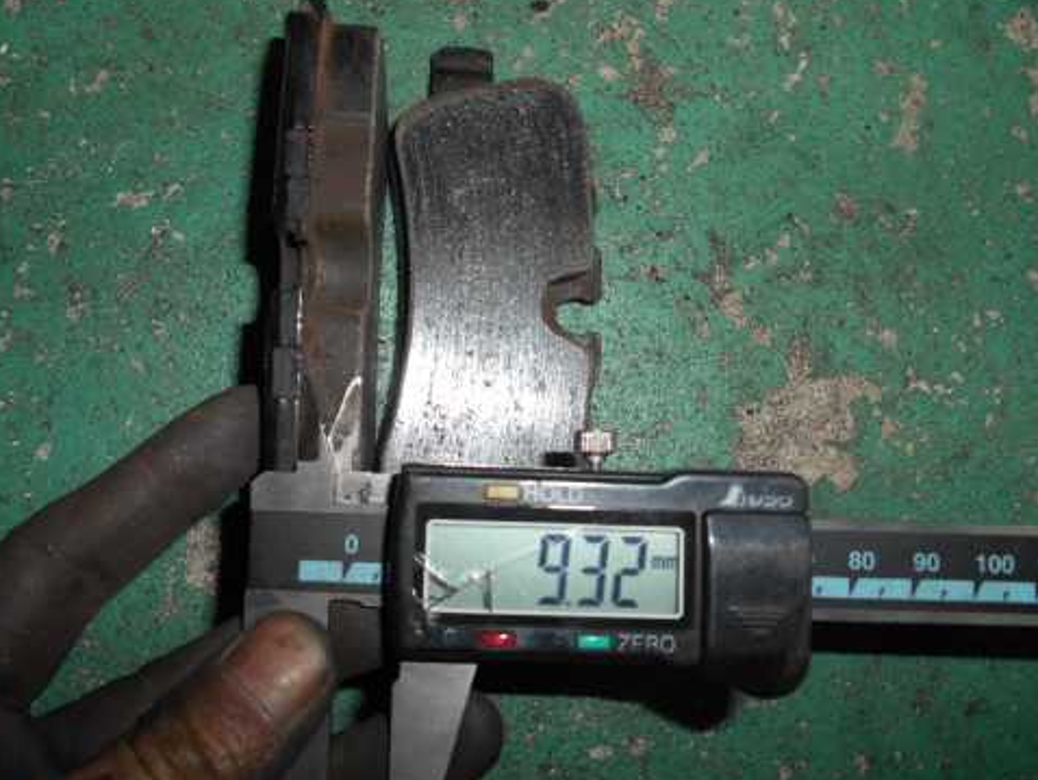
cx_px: 488
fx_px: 870
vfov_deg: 48.2
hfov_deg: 61.6
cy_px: 369
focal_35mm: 29
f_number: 3.4
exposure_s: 1/25
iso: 80
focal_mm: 4.7
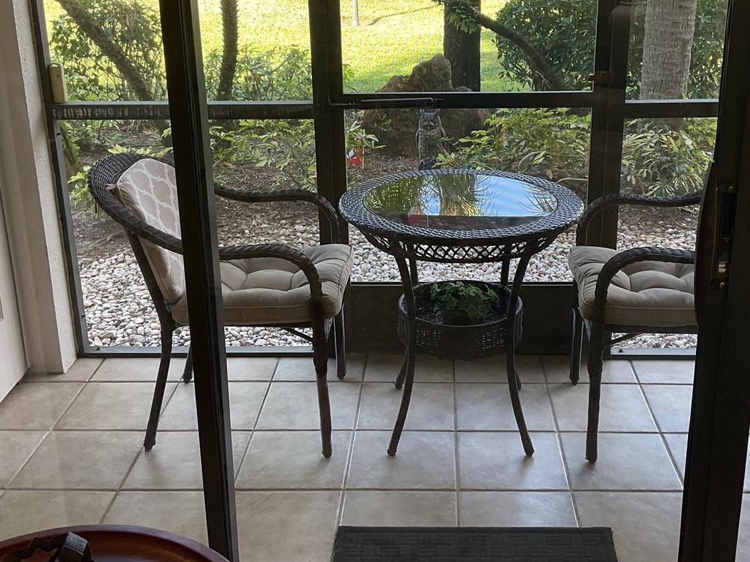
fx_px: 953
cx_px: 429
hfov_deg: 42.8
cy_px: 208
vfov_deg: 32.7
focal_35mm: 44
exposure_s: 1/60
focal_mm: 3
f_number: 1.8
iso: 40
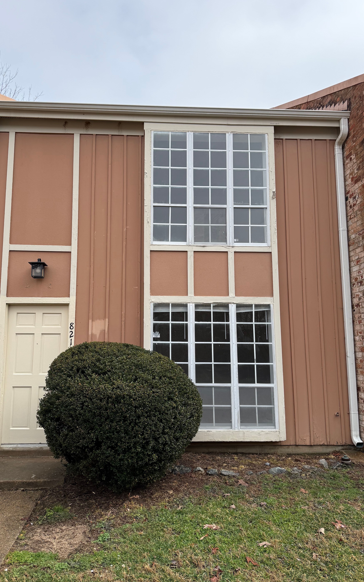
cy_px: 286
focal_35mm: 26
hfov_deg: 47.5
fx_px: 413
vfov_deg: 70.4
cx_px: 160
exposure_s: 1/4405
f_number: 1.78
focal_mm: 6.76
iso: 100
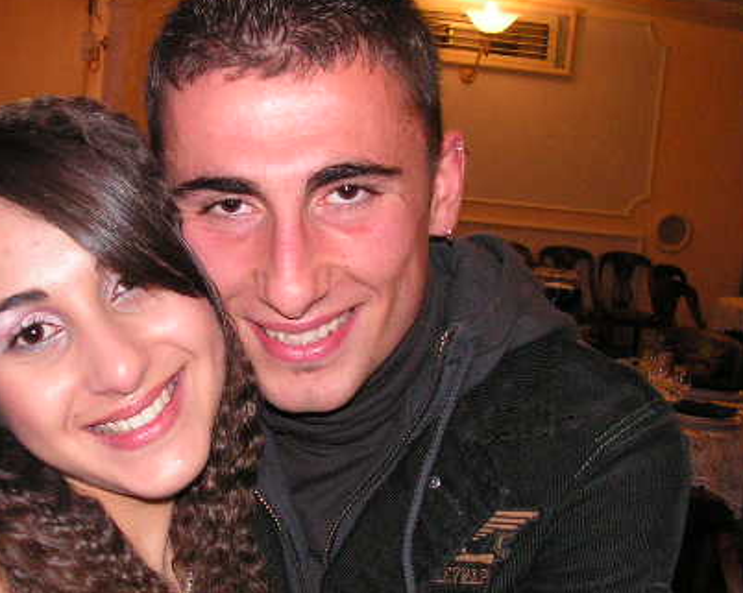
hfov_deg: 33.4
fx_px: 1231
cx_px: 266
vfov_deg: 27.1
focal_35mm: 56
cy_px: 312
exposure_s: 1/40
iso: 200
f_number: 3.2
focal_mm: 6
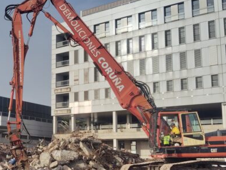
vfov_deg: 26.5
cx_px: 24
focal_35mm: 55
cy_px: 109
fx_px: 359
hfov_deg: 33.2
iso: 50
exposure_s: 1/1226
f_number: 1.8
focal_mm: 4.22
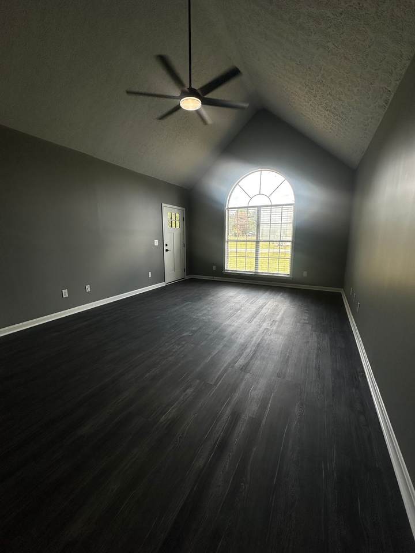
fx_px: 224
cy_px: 276
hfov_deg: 85.7
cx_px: 208
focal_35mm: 14
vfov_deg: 102.1
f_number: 2.2
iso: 40
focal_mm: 2.22
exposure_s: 1/154
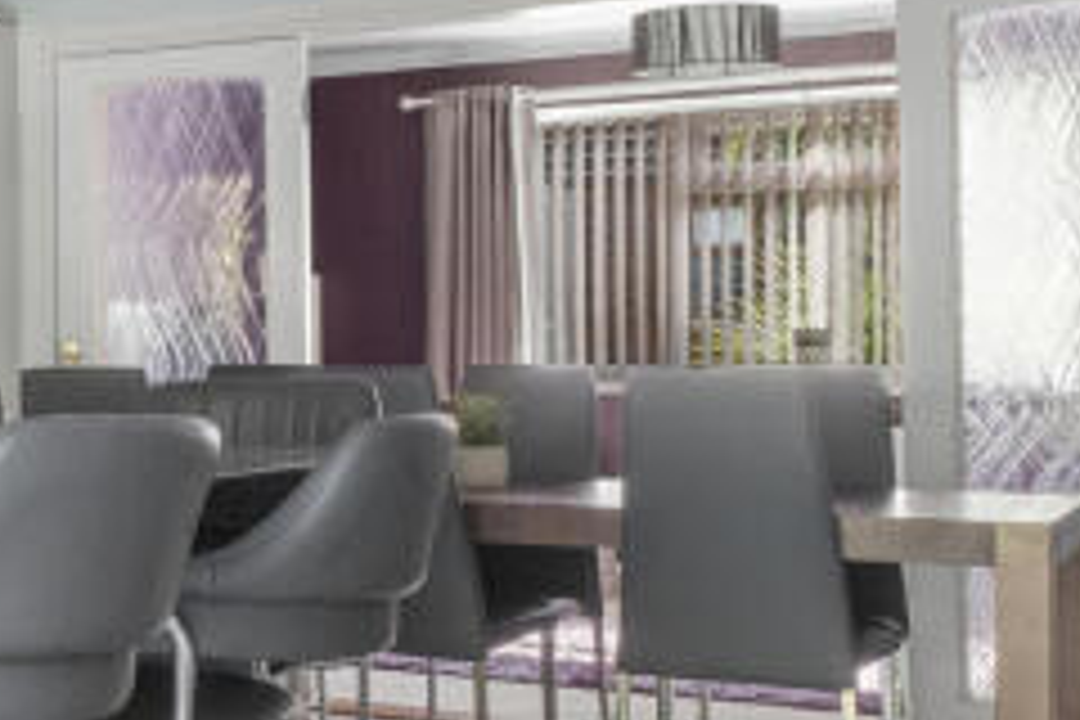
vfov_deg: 21.0
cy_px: 569
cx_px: -396
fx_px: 1920
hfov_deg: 25.9
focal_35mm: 64
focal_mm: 10
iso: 160
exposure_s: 1/70
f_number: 8
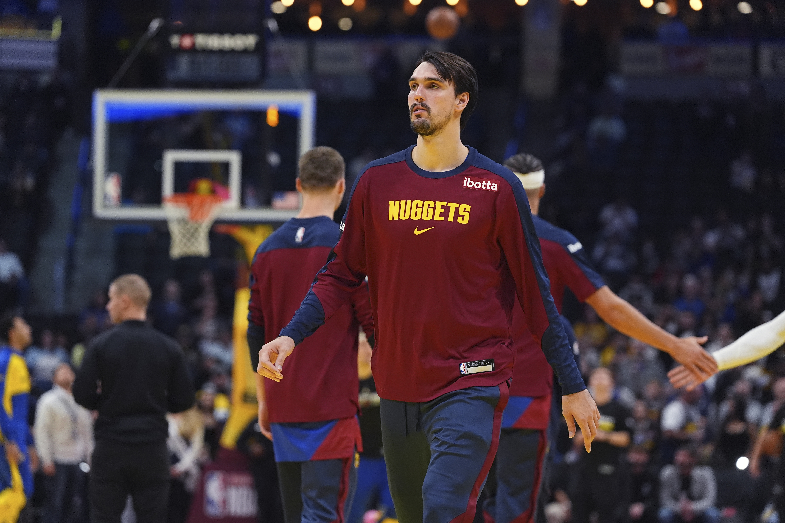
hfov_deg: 12.7
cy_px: 262
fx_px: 3532
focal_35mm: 162
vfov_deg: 8.5
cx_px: 392
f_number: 3.5
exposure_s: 1/1600
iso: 4000
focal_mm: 162
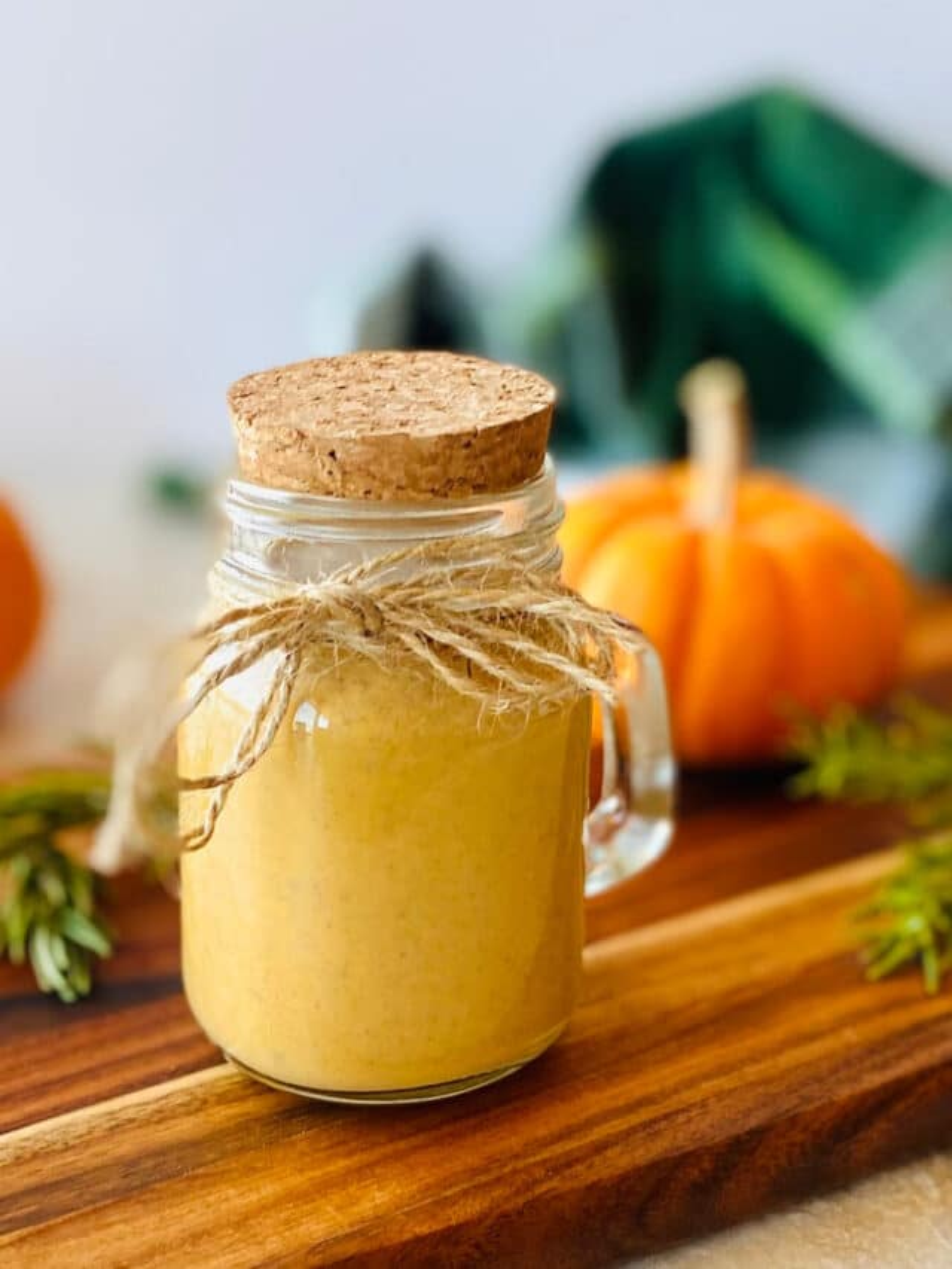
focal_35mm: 26
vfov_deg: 67.3
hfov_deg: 53.1
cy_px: 634
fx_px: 953
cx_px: 476
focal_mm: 4.25
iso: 100
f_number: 1.8
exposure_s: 1/121
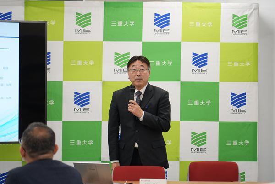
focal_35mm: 105
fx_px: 802
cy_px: 92
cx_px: 138
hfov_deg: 19.5
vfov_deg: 13.0
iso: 1250
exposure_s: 1/250
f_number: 4
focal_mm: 105
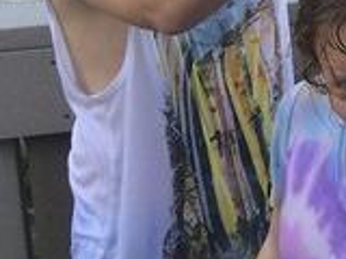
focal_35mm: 120
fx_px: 1199
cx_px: 623
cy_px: -164
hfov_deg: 14.4
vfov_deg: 11.7
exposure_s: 1/120
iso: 50
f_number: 2.2
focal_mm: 4.12
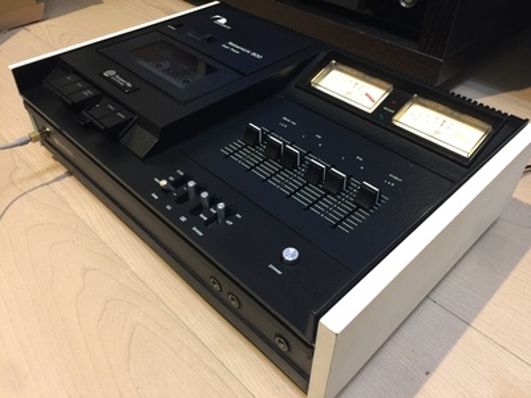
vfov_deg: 48.2
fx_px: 445
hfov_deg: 61.7
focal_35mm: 29
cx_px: 266
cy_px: 199
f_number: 2.2
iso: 64
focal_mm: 4.15
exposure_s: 1/4
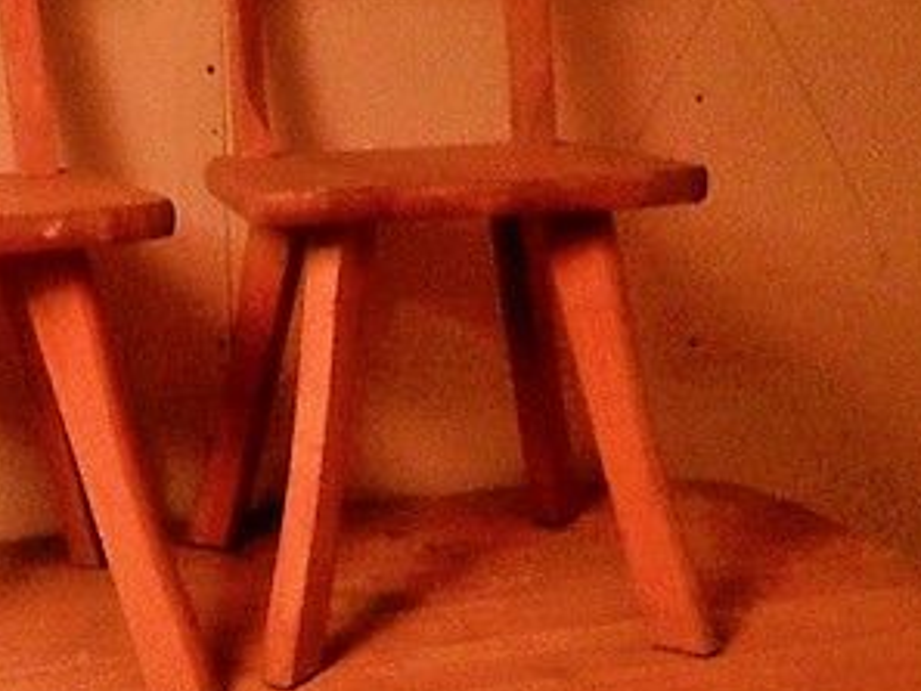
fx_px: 1890
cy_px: 384
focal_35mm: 71
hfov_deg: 27.0
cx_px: 220
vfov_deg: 20.7
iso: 2000
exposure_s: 1/15
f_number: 2.4
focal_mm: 4.12
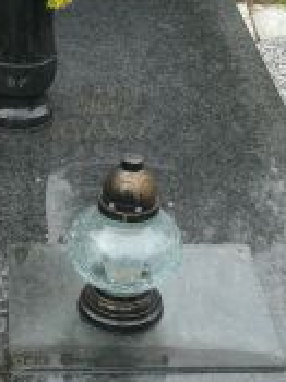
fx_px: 1059
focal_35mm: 96
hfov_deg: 15.4
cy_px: 262
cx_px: 157
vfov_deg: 20.4
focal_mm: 7.4
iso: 100
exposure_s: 1/160
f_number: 4
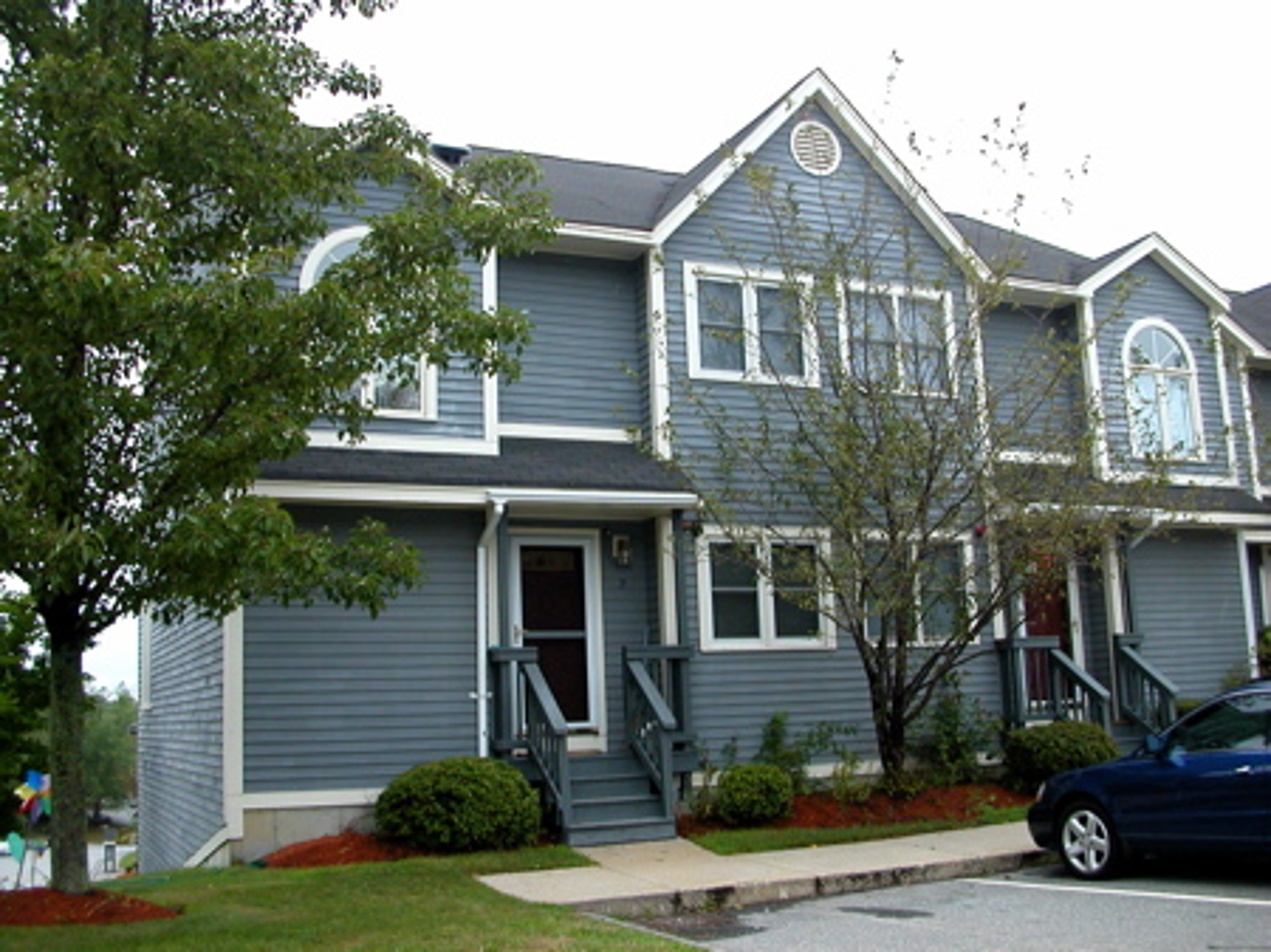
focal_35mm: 37
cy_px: 476
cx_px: 636
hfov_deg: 50.2
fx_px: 1358
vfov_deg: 38.6
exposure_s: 1/223
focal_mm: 5.6
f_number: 2.7
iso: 100
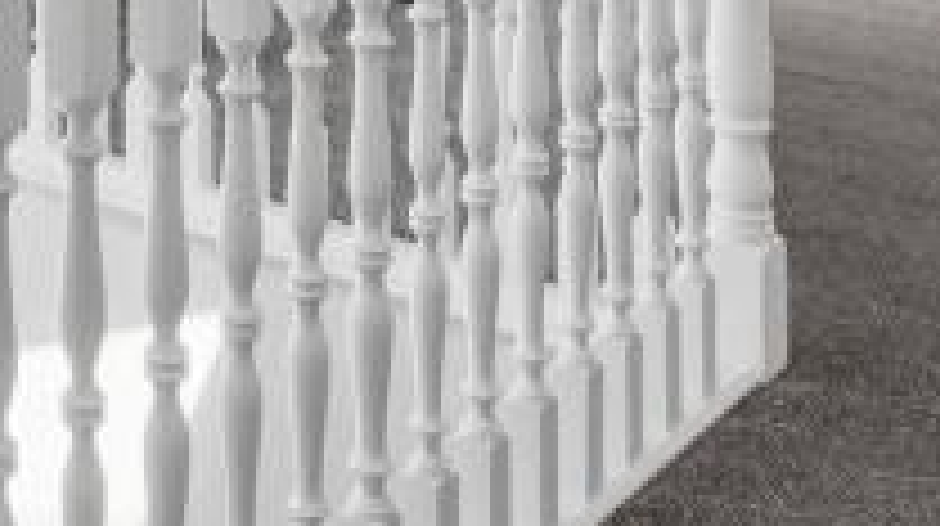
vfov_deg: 14.5
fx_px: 1793
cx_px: -72
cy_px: -443
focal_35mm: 72
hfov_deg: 27.1
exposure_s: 1/40
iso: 200
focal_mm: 14
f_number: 22
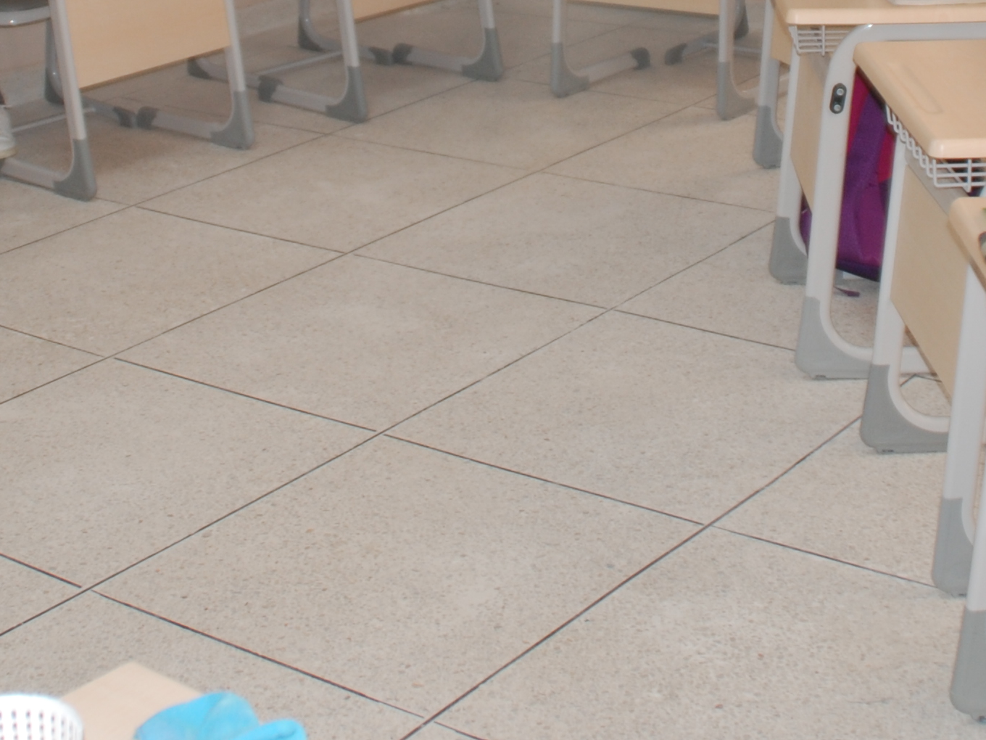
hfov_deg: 26.3
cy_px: -86
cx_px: 573
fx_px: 2108
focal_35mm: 74
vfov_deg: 19.1
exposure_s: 1/60
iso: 200
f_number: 3.5
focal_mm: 18
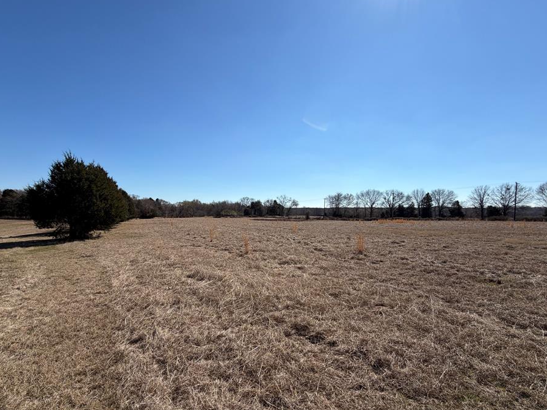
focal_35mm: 16
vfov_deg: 78.0
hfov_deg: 94.5
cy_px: 219
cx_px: 271
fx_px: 253
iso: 20
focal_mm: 2.22
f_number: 2.2
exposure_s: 1/1235
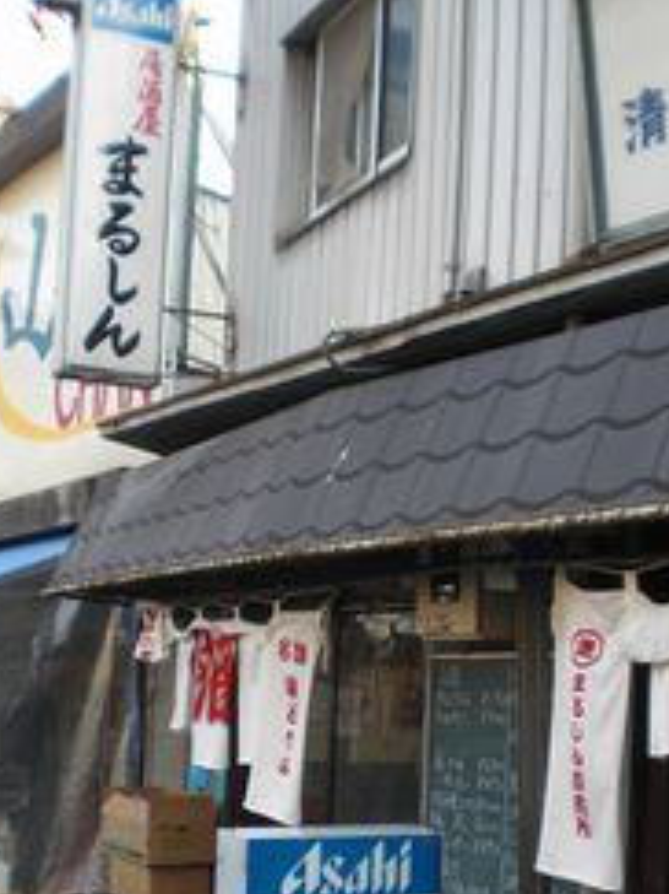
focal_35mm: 54
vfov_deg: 35.1
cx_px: 274
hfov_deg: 27.0
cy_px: 627
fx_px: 1393
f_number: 3.1
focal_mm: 6.3
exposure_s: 1/100
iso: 64
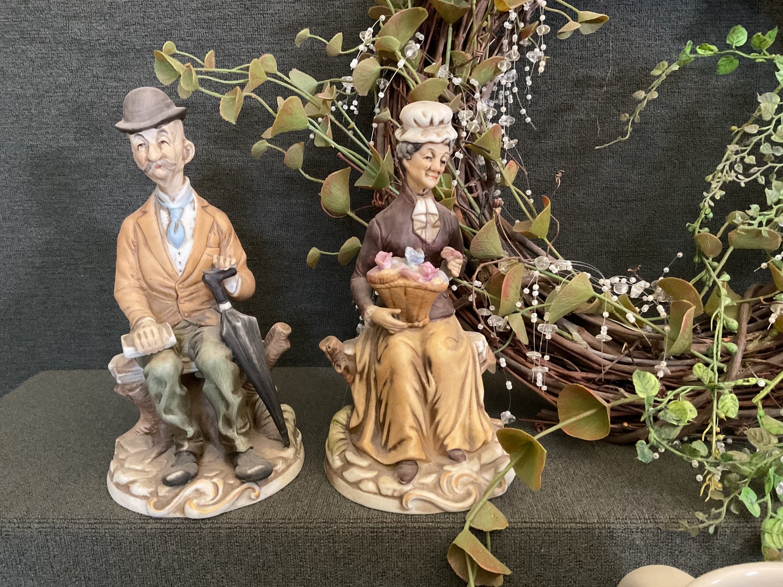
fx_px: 656
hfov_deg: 61.7
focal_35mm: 29
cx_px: 392
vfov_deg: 48.2
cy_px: 294
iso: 320
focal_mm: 3
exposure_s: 1/30
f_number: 1.8
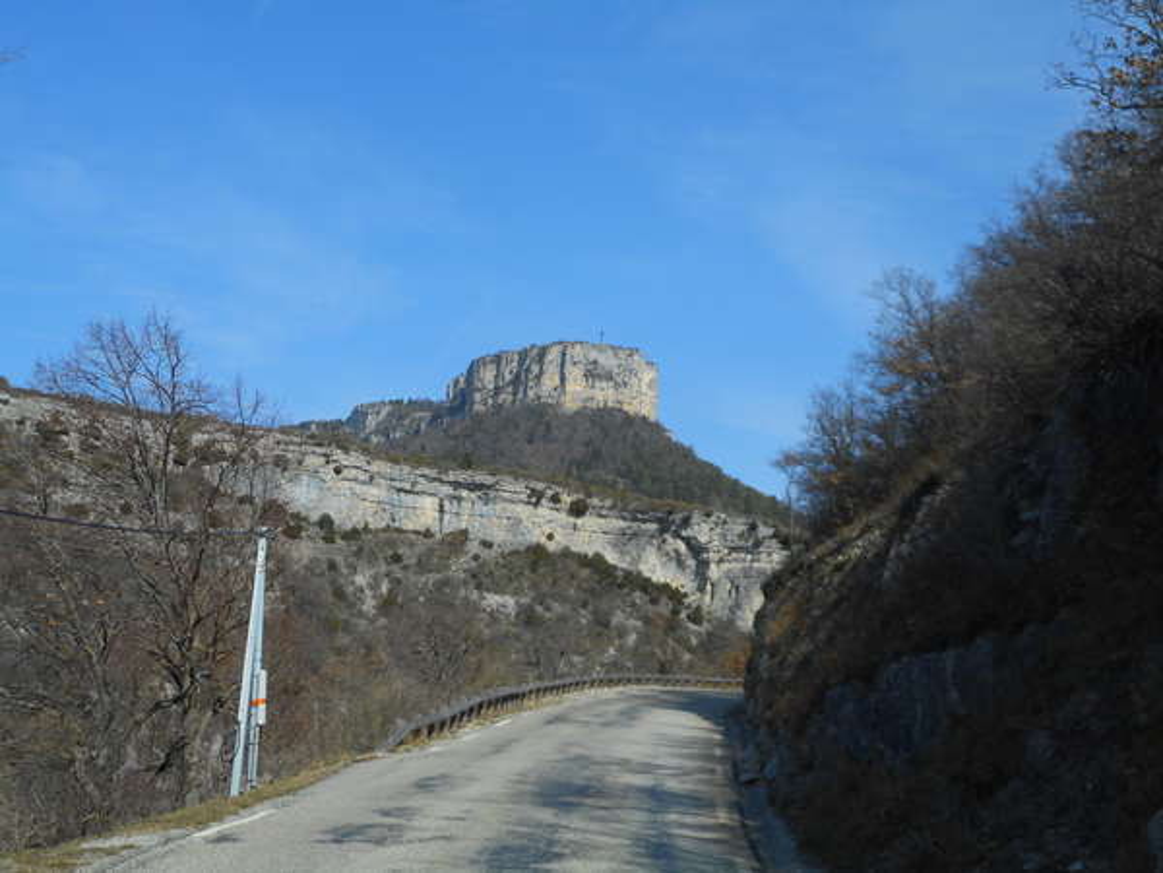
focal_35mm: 51
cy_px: 436
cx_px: 582
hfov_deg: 37.5
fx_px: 1713
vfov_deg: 28.6
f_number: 4.9
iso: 80
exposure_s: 1/640
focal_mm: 9.1
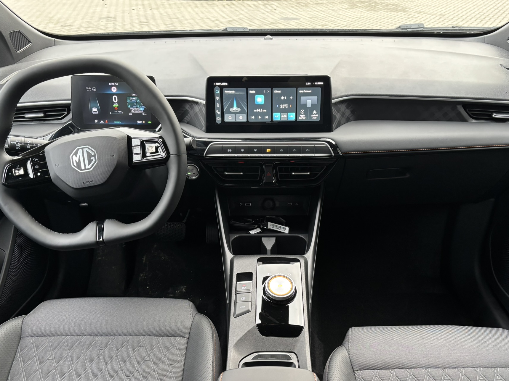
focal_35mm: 31
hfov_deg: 58.3
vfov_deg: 45.2
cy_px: 226
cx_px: 266
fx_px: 456
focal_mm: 5.96
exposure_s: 1/50
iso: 250
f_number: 1.6
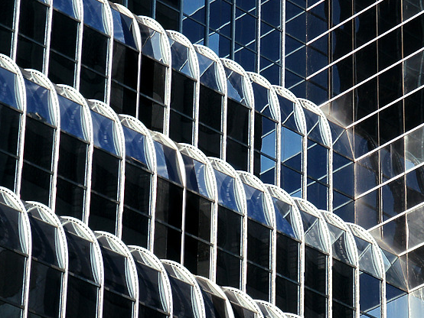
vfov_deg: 7.8
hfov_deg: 10.4
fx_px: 2328
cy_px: 225
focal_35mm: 190
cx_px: 319
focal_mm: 23.79
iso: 64
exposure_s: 1/350
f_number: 3.6
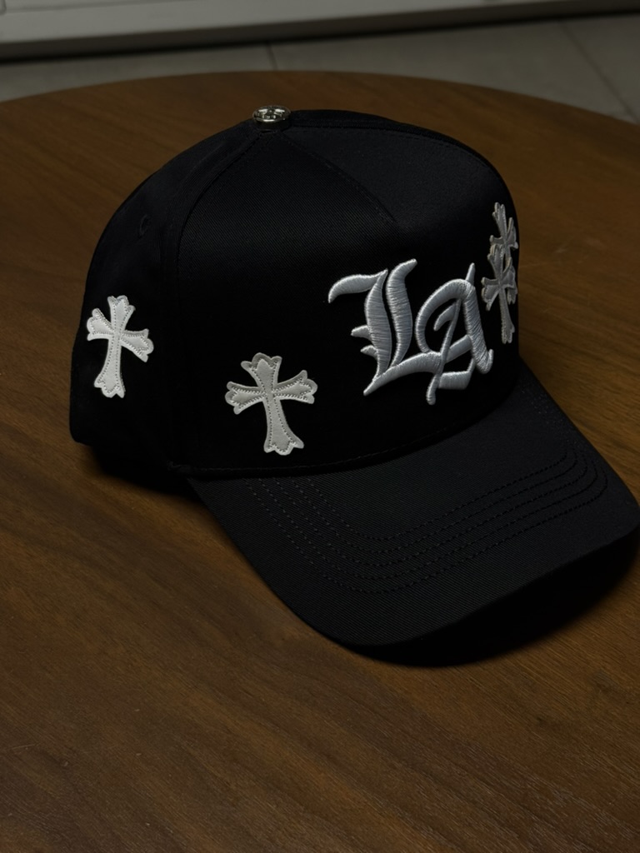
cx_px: 320
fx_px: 1183
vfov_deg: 39.7
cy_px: 426
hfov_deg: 30.3
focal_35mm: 48
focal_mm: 6.76
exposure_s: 1/60
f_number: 1.78
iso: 200
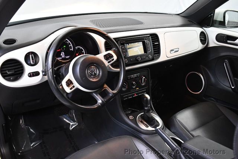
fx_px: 238
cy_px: 80
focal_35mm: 36
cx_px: 119
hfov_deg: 53.1
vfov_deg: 37.0
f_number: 3.5
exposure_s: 1/125
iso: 2800
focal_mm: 18
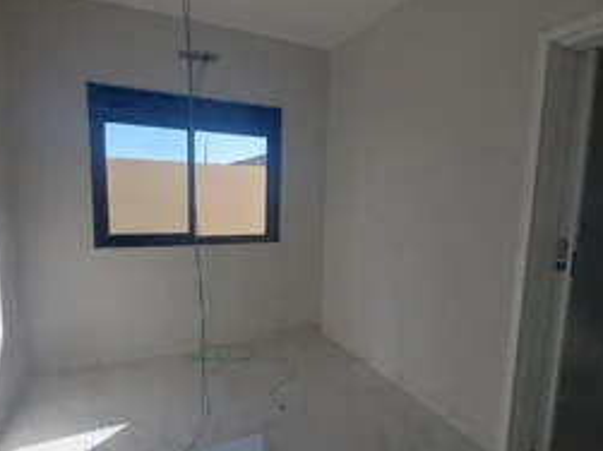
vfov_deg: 65.8
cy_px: 243
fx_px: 348
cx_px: 310
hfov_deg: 81.8
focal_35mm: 20
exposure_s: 1/455
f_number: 2.2
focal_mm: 1.74
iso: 50
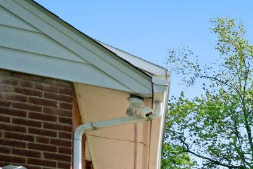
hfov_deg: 15.6
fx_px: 576
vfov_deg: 14.2
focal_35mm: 82
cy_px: 329
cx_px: 582
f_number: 8
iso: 1250
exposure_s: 1/3200
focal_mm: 16
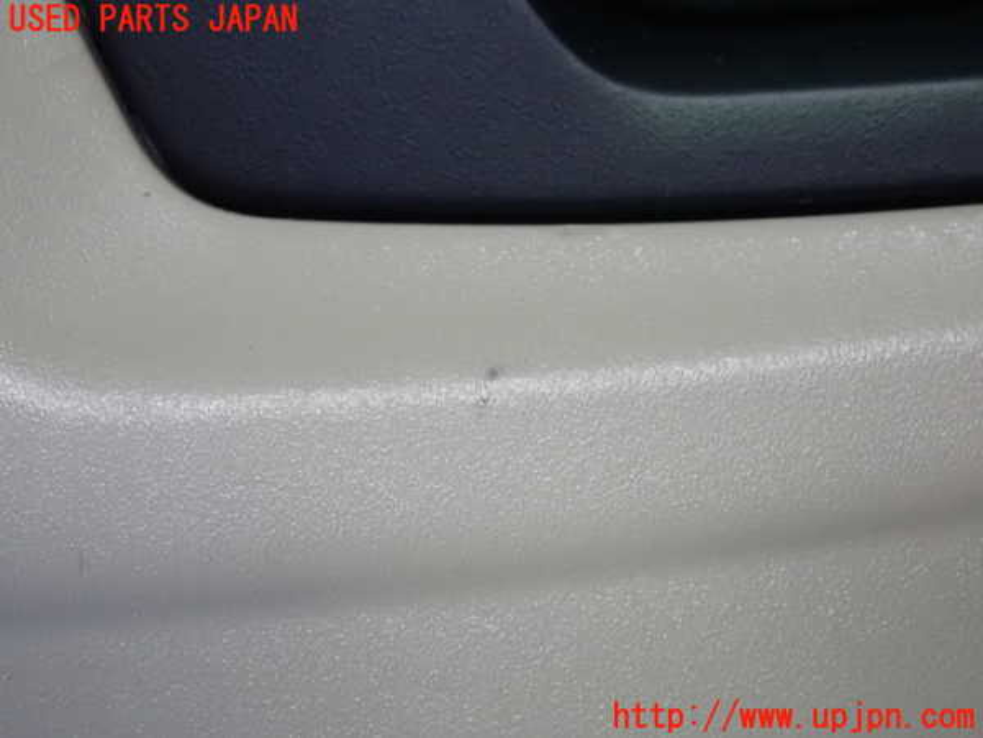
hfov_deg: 19.6
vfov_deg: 14.8
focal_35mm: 100
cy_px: 369
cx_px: 492
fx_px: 2840
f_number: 4.9
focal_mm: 18
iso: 1600
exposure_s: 1/25
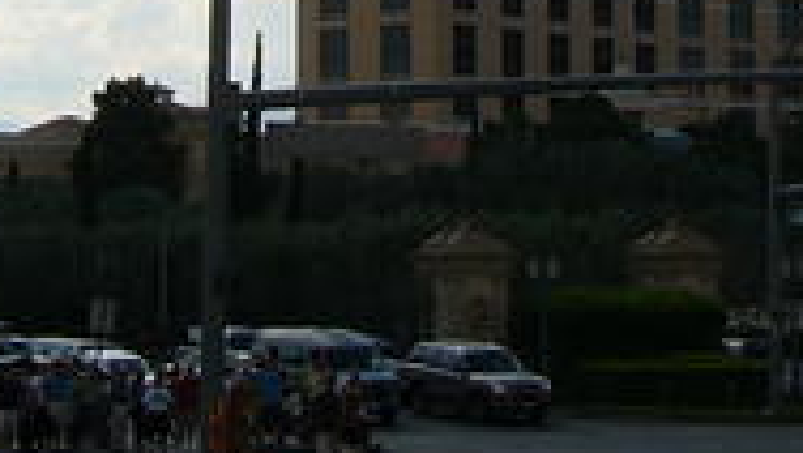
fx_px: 2770
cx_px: 414
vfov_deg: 9.2
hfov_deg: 16.5
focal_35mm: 130
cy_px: -167
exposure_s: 1/250
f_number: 8
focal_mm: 5.8
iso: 50
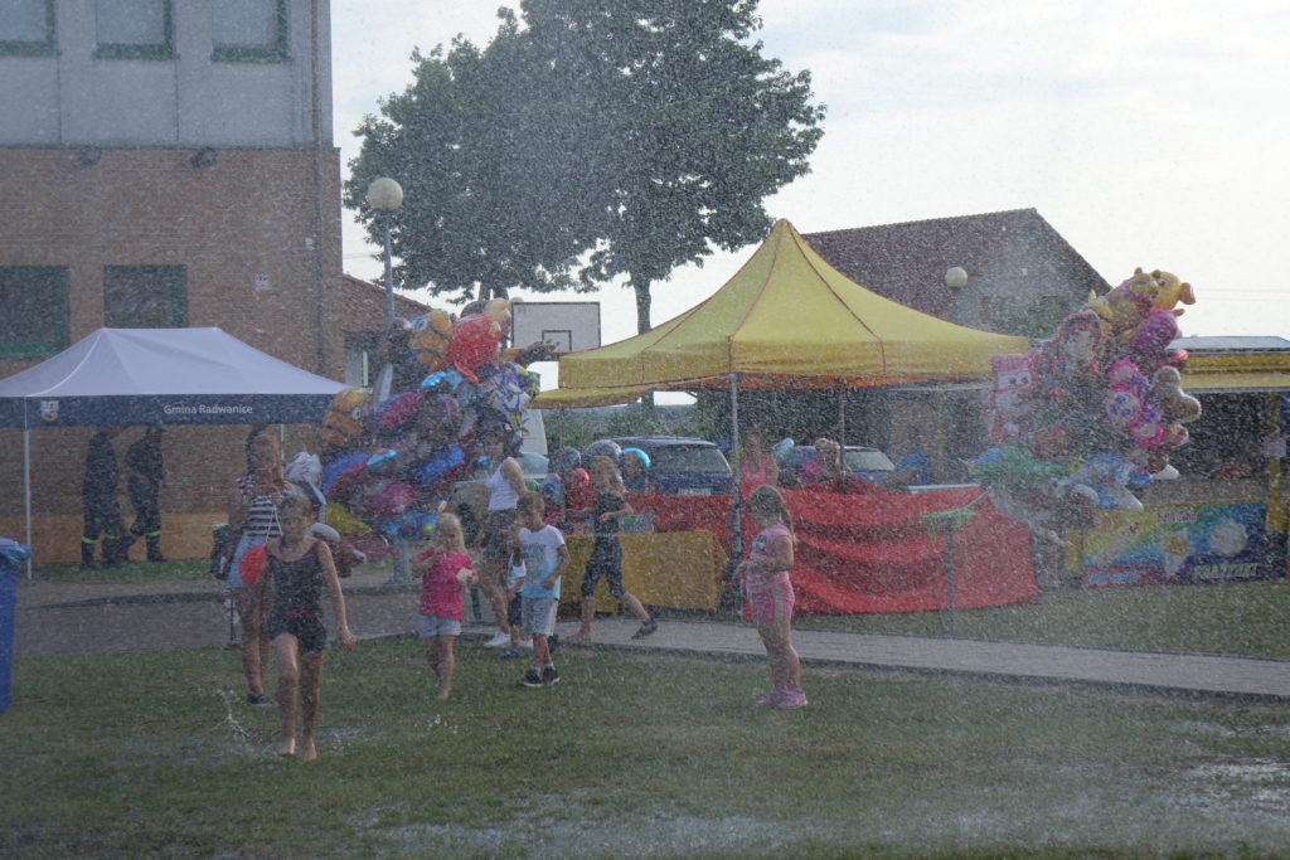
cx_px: 645
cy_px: 430
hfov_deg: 20.8
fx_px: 3512
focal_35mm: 98
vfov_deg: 14.0
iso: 125
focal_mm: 36
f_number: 4
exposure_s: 1/640
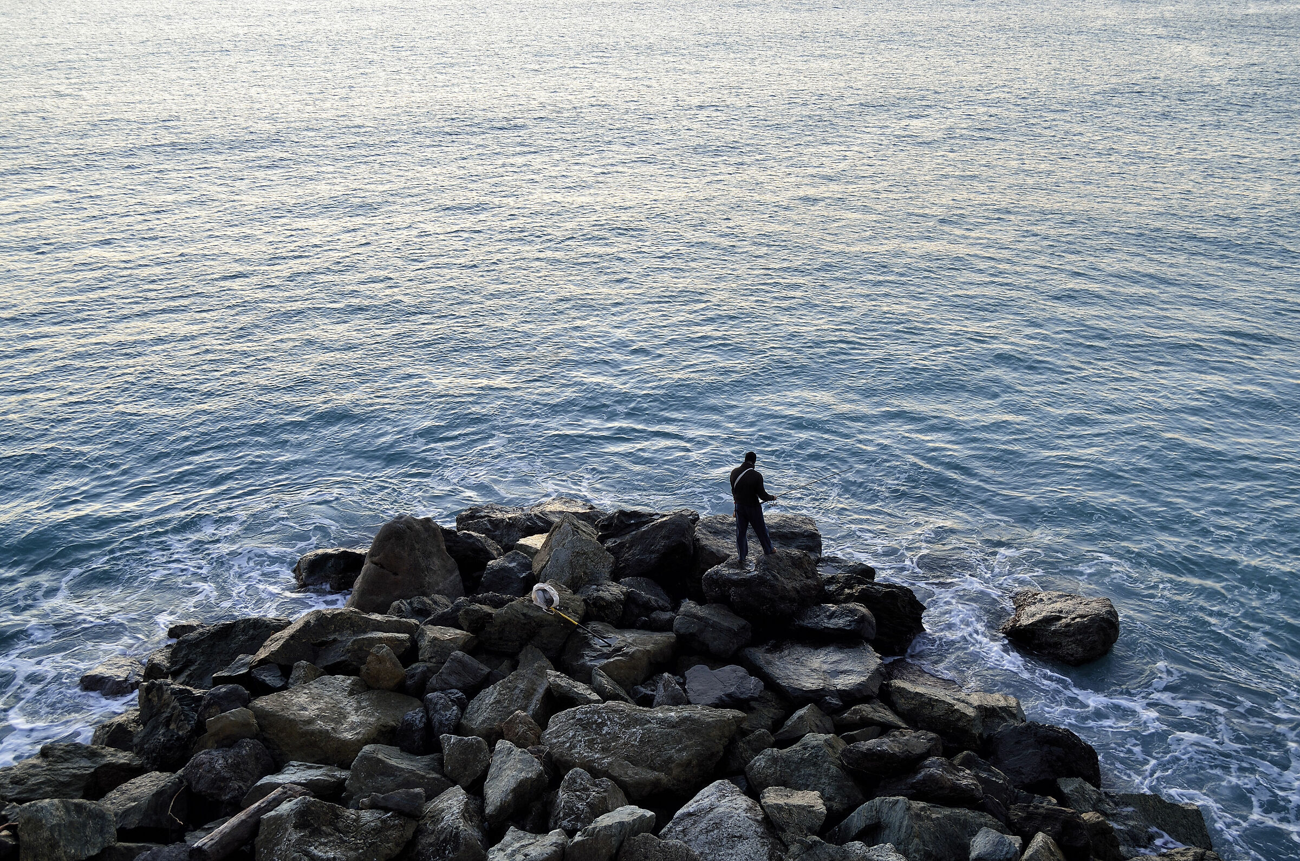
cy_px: 430
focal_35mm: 33
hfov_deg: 57.3
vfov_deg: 39.8
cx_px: 650
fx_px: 1189
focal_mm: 22
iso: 100
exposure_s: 1/25
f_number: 6.3
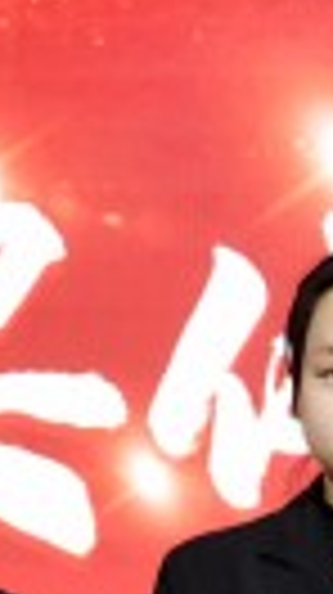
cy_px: 590
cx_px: 86
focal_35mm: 295
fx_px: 4643
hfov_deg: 4.1
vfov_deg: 7.3
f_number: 4.5
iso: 1600
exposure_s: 1/60
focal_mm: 62
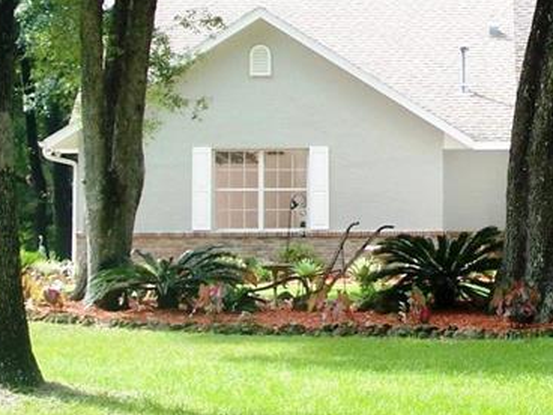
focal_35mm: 164
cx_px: 578
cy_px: -38
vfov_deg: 9.0
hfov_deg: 11.9
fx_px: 2620
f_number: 3.1
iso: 80
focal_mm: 9.8
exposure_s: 1/160
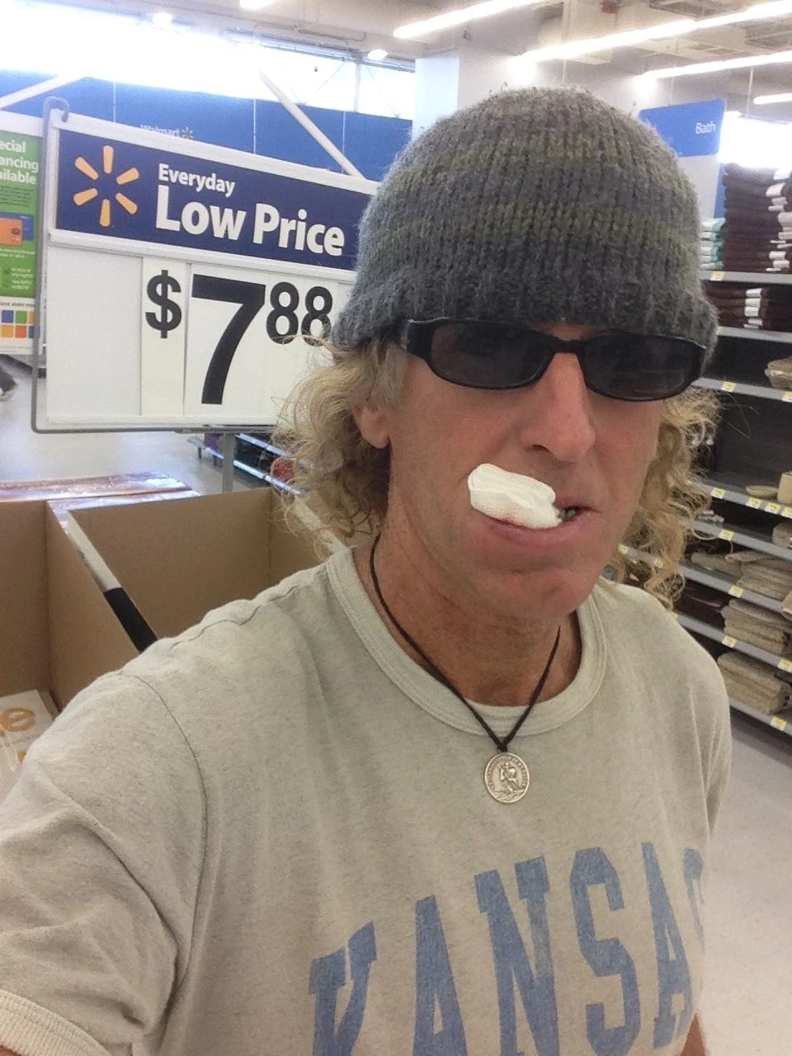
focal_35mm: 35
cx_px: 396
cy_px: 528
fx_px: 1068
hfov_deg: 40.7
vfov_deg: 52.6
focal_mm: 2.18
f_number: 2.4
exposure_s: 1/30
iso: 40
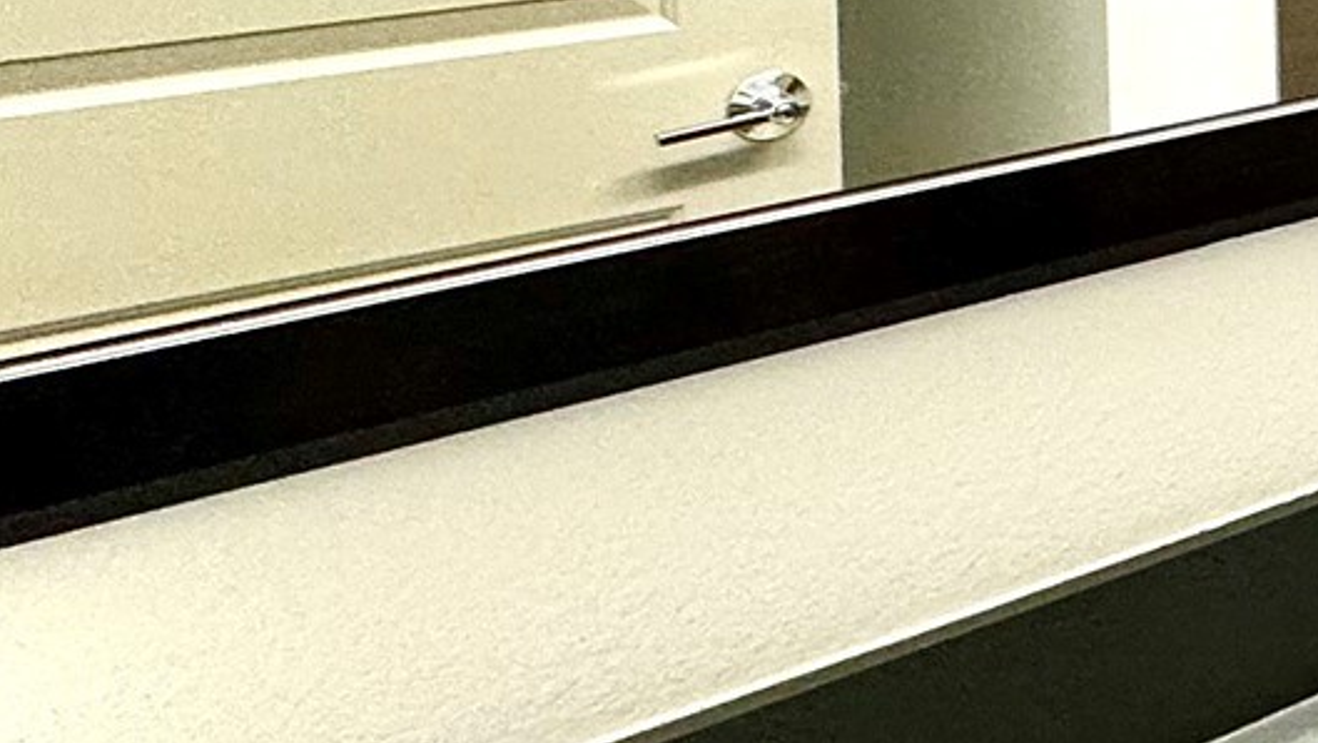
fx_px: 2063
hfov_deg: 21.2
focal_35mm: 59
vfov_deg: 18.4
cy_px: -332
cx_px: 2447
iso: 160
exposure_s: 1/60
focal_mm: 2.22
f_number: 2.2
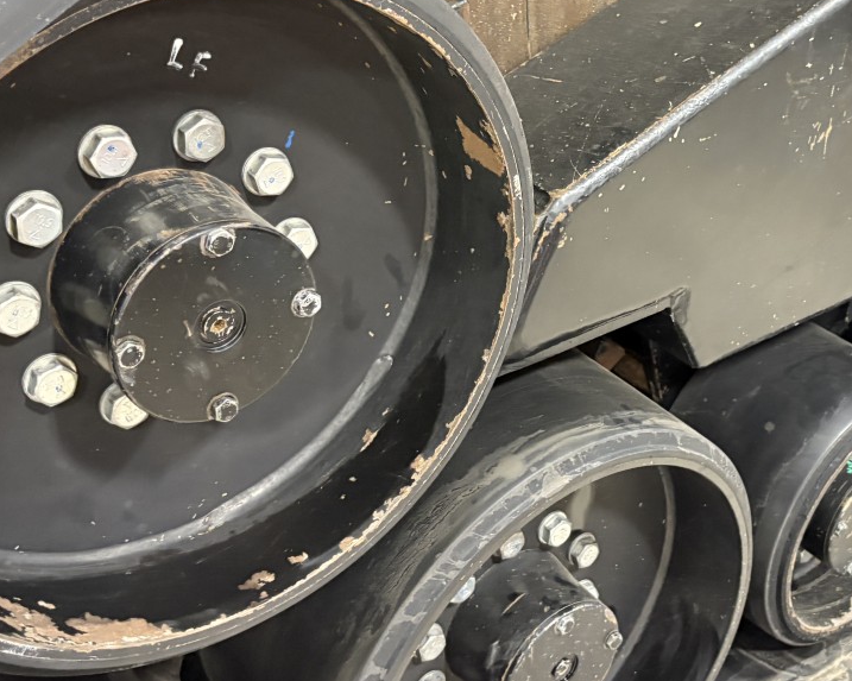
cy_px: 227
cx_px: 587
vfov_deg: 29.5
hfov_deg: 36.2
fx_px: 1285
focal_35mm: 51
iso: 500
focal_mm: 5.96
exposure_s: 1/54
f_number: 1.6
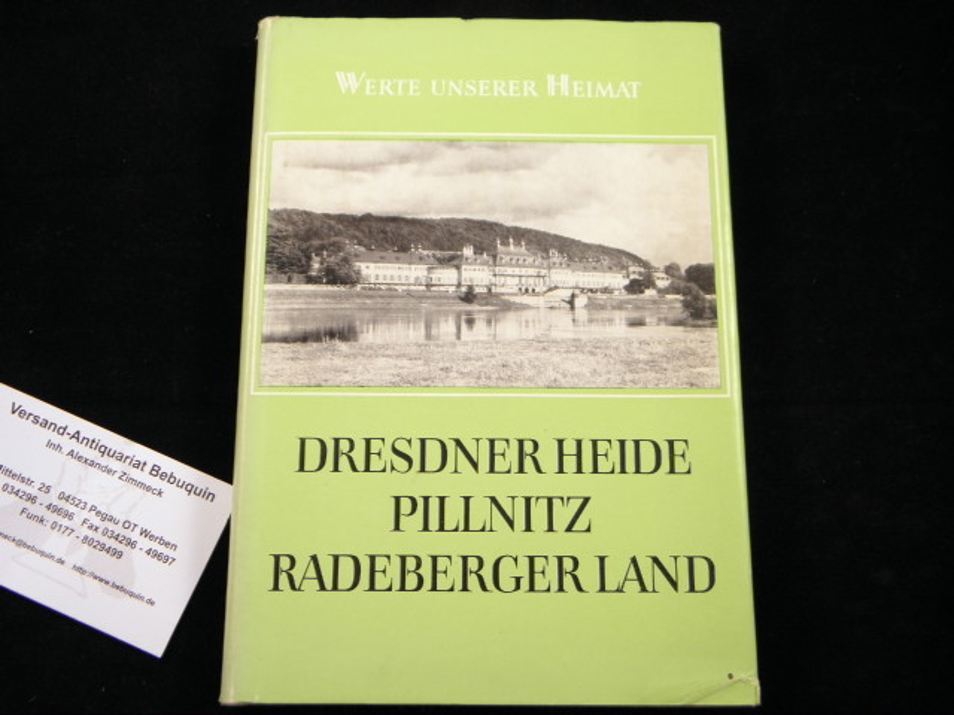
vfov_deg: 35.1
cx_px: 477
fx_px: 1130
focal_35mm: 41
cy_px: 358
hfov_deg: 45.8
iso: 125
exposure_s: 1/40
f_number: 3.8
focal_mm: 7.5
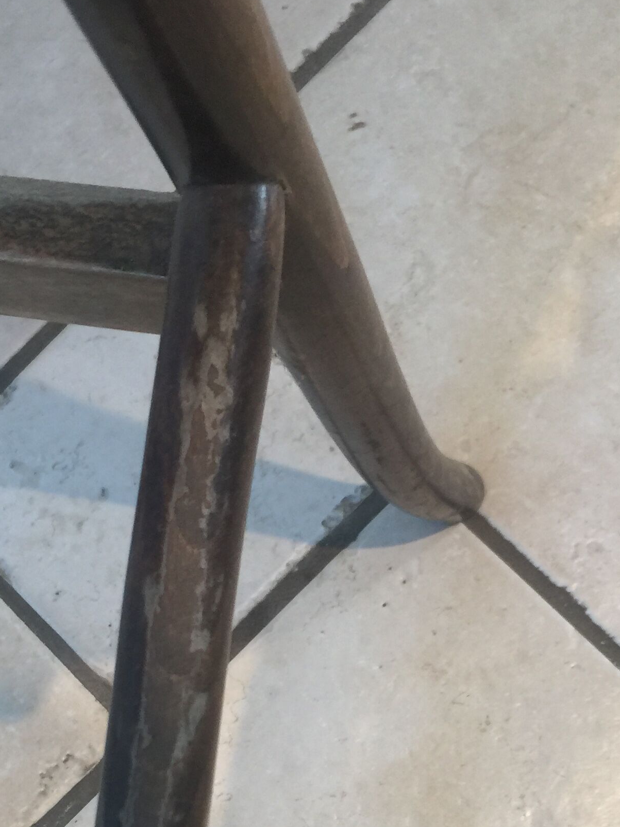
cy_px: 751
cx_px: 283
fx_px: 1409
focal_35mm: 59
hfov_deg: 24.8
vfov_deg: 31.1
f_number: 2.2
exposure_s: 1/17
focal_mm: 4.15
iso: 40
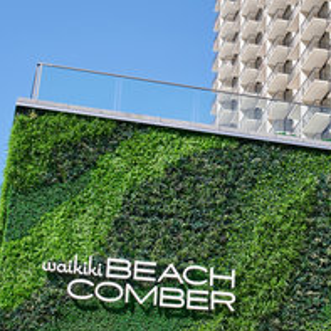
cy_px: 112
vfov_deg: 20.8
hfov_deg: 20.3
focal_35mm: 83
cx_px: 323
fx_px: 898
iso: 200
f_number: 5.6
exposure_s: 1/400
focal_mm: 24
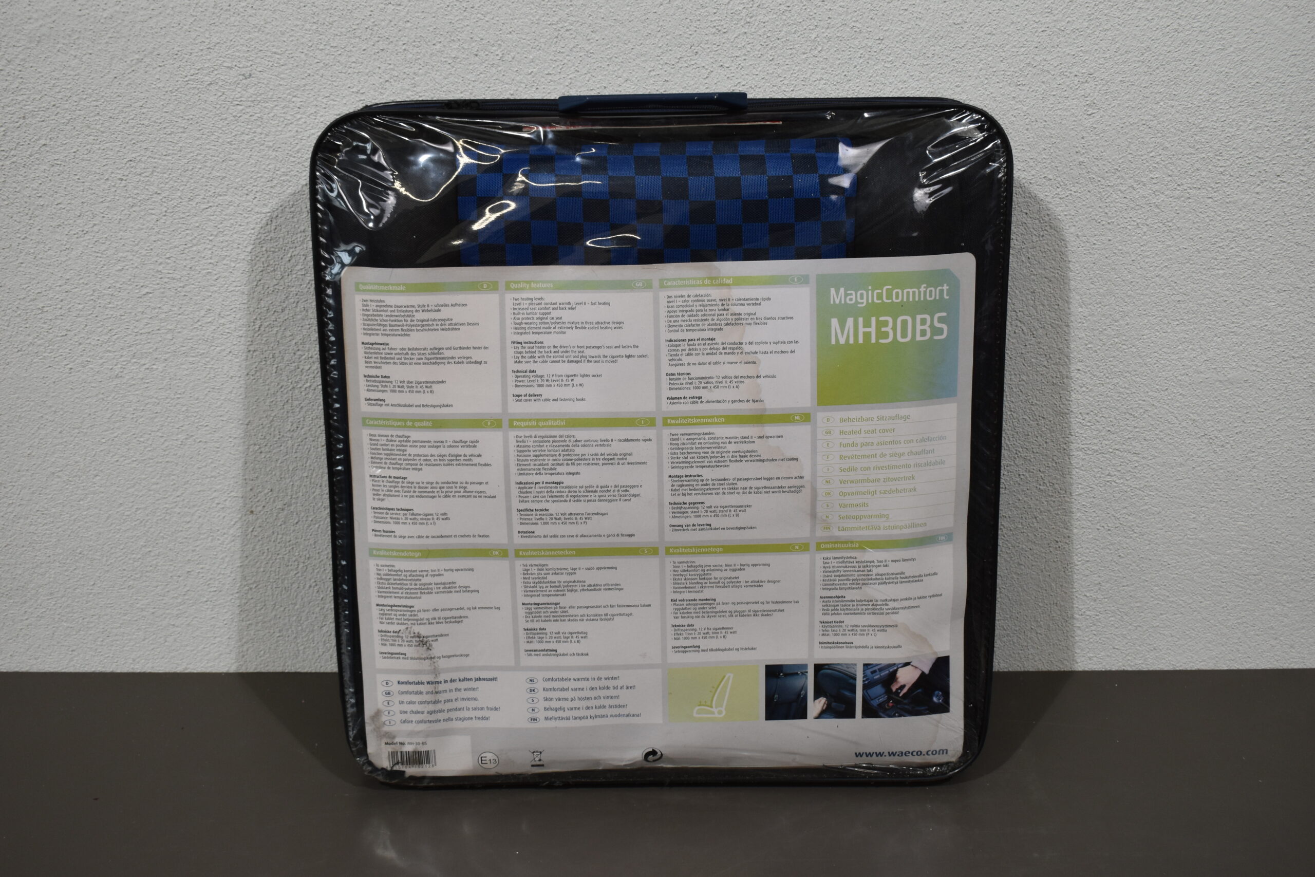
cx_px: 658
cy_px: 438
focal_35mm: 40
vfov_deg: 33.0
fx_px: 1479
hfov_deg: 47.9
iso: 400
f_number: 5.6
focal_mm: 27
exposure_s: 1/125
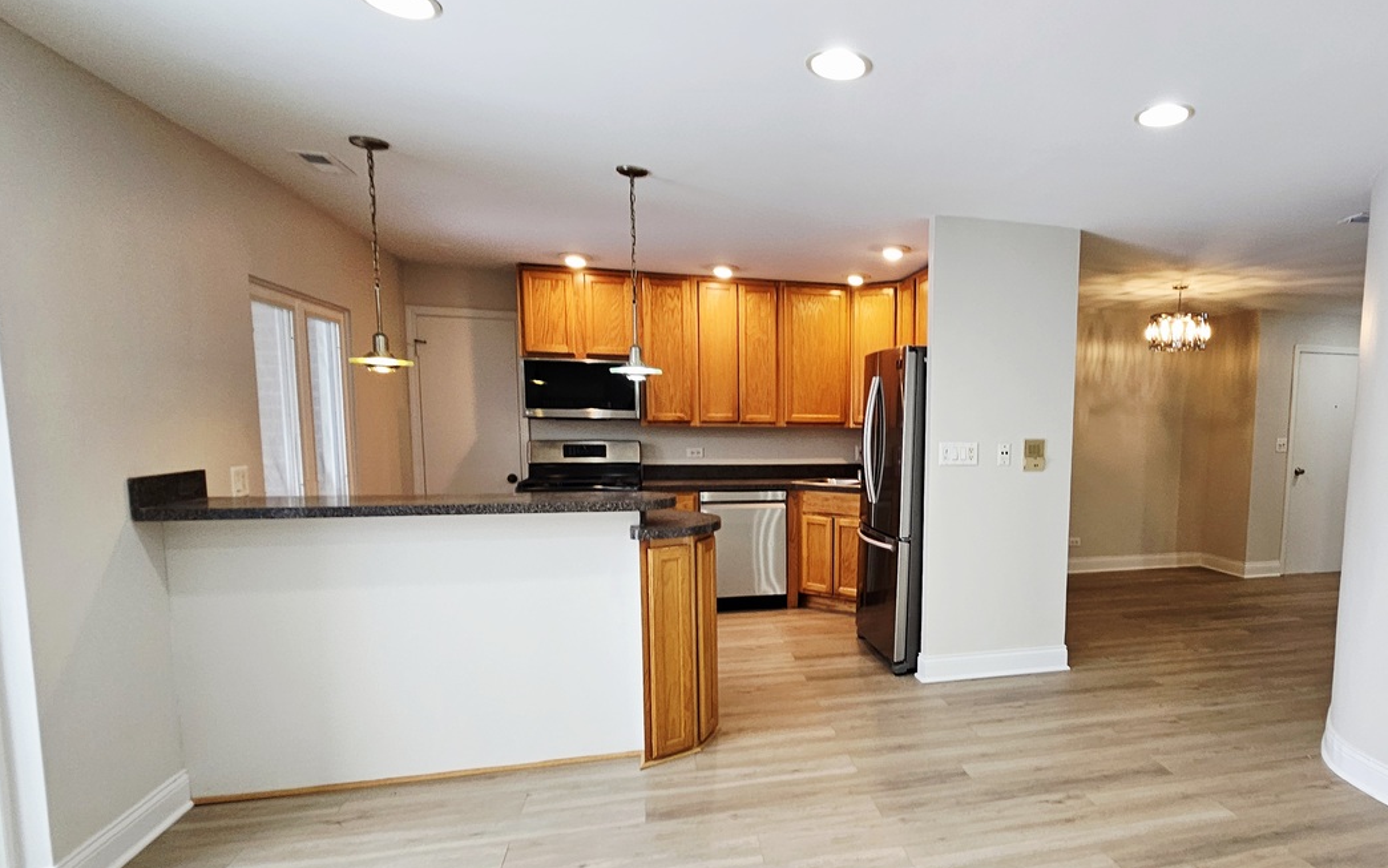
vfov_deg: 62.0
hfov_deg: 85.3
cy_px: 498
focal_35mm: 19
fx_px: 719
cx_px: 909
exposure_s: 1/60.2
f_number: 2.2
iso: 80
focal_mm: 2.2
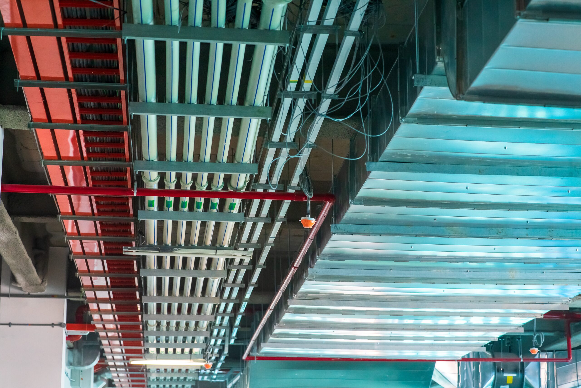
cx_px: 290
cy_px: 194
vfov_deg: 16.1
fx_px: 1372
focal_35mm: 85
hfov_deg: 23.9
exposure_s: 1/100
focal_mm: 85
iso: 3200
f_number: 4.5
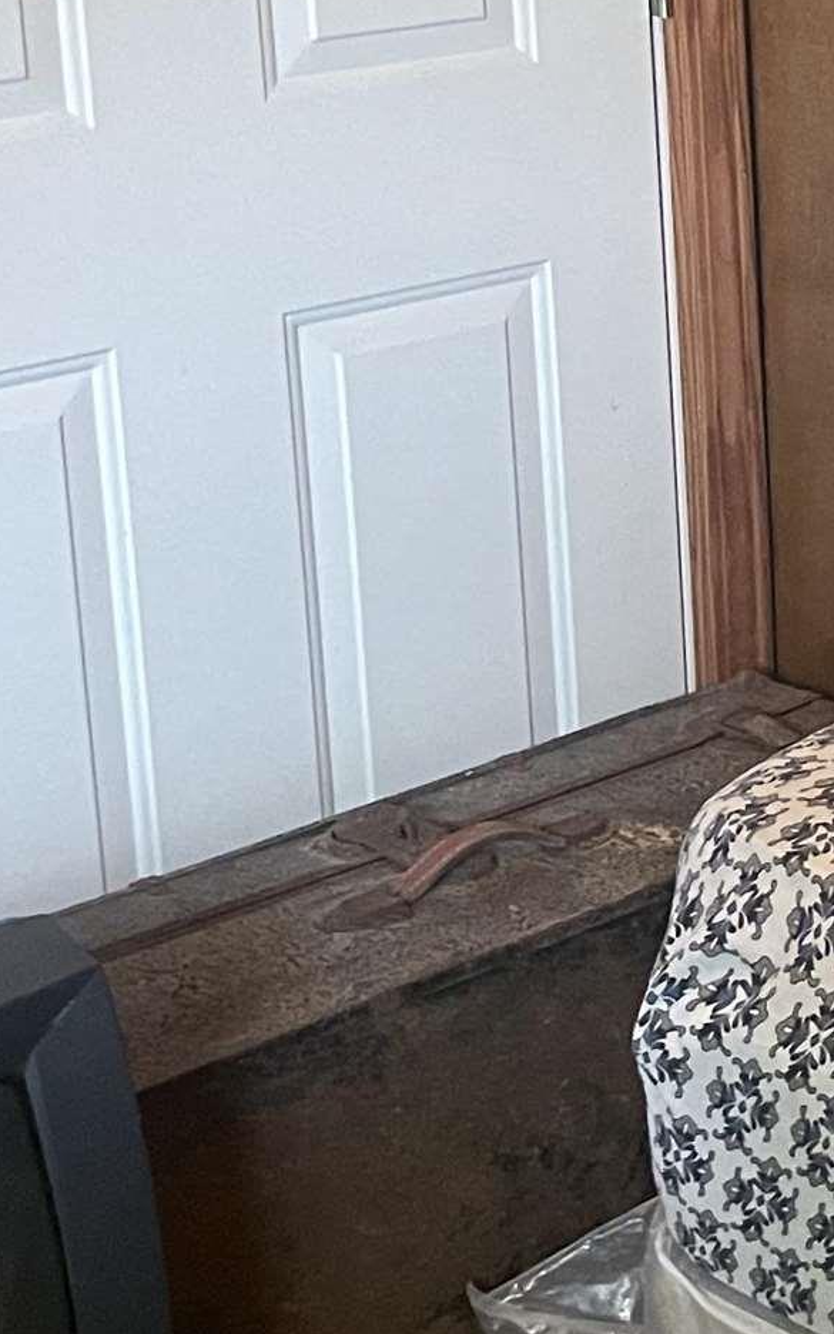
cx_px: 1953
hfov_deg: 12.2
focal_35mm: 87
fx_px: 3164
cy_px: 141
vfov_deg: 23.2
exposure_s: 1/40
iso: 500
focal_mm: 5.1
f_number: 1.6
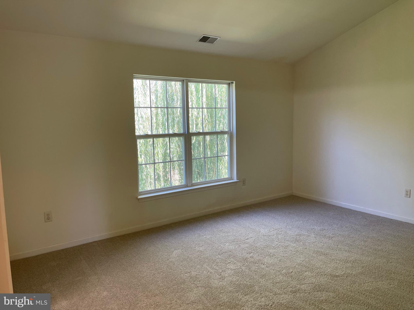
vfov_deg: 54.9
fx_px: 299
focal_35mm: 25
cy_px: 155
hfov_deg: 69.4
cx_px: 207
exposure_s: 1/120
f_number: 1.6
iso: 100
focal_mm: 5.1
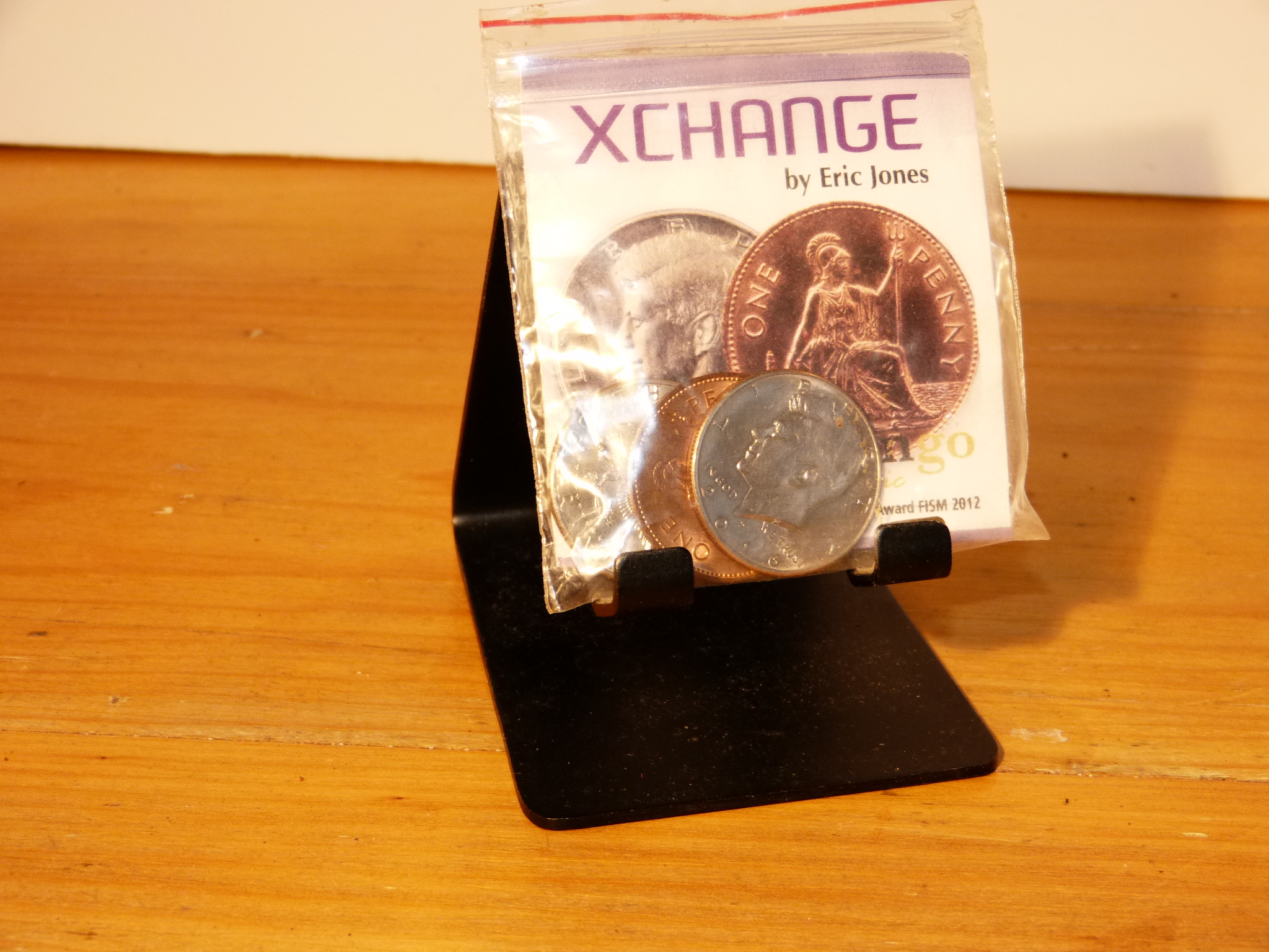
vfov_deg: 18.4
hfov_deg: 24.4
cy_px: 476
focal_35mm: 80
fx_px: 2933
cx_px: 634
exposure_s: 1/60
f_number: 3.4
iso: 200
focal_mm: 14.5
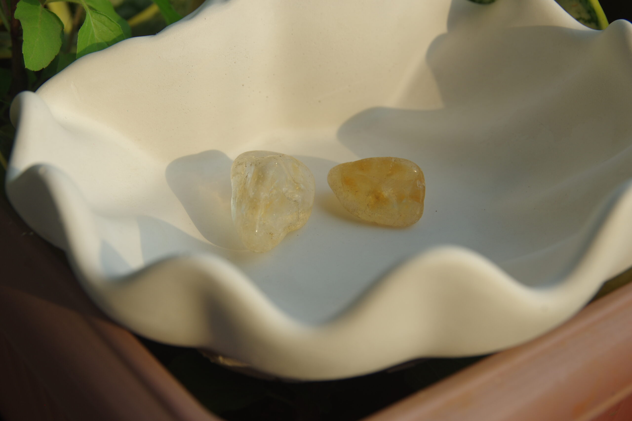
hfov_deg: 36.9
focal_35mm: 54
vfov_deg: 25.1
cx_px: 316
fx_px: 948
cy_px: 210
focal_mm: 36
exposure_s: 1/125
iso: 100
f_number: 6.3
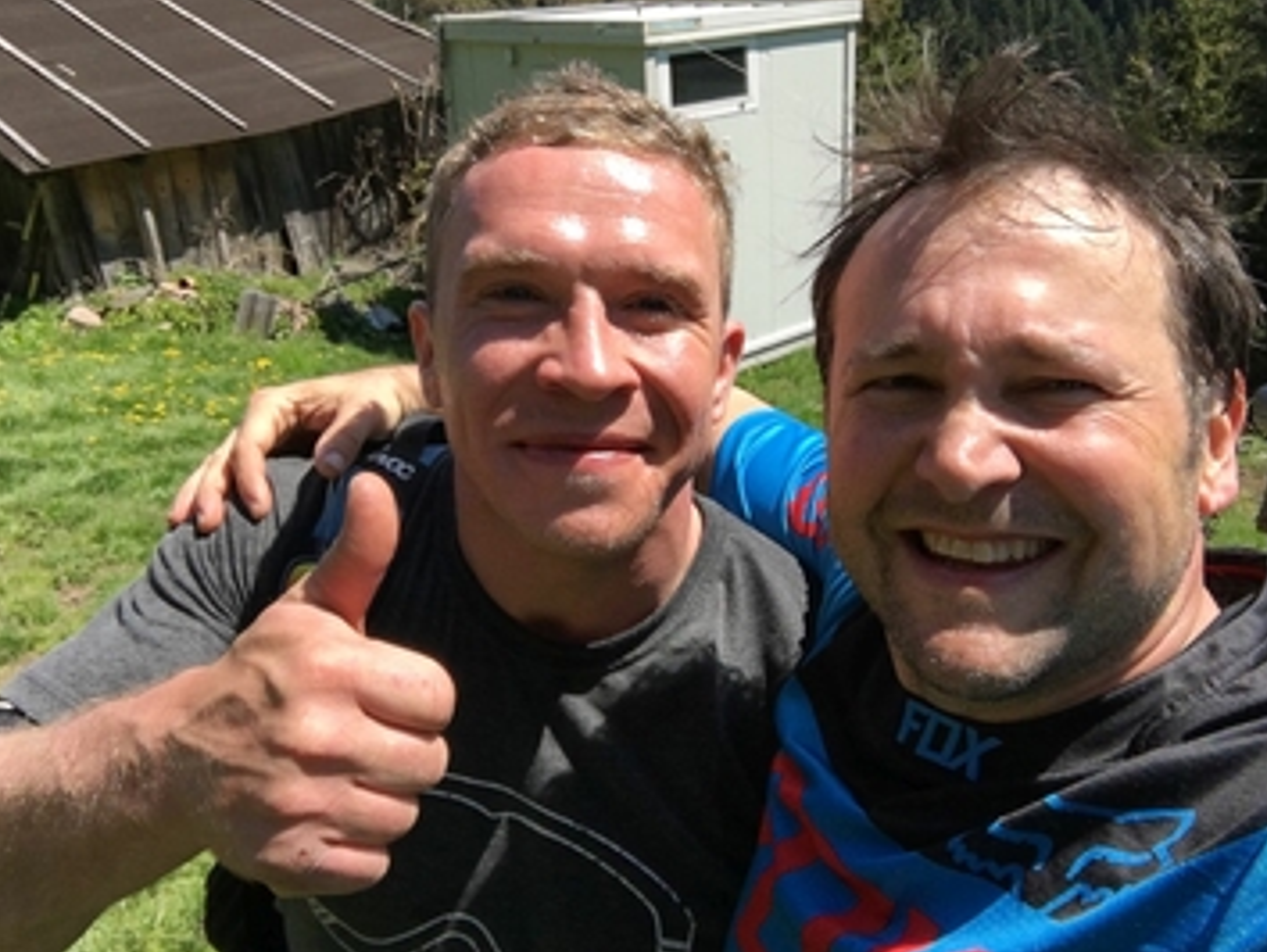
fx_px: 1282
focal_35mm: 35
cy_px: 451
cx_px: 623
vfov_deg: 40.7
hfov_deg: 52.6
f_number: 2.2
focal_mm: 2.65
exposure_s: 1/1410
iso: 32
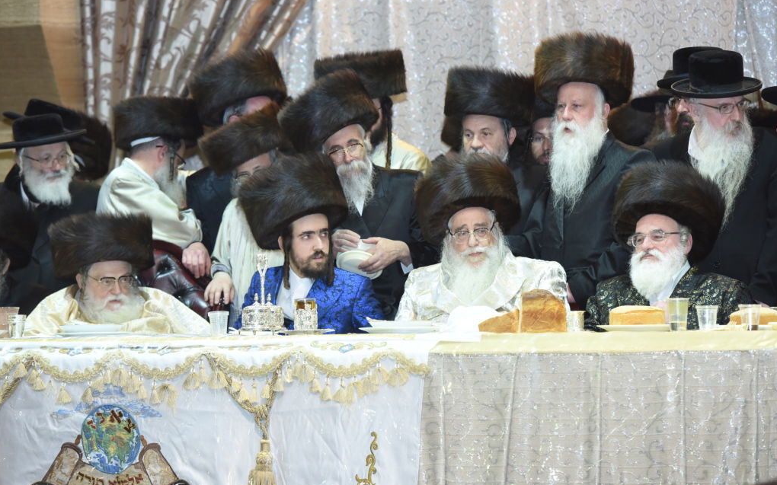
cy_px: 232
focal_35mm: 174
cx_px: 388
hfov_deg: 12.0
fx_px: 3684
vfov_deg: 7.5
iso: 2000
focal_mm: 170
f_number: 4.5
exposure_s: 1/125
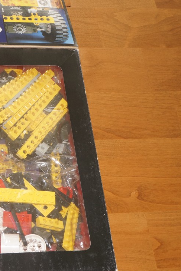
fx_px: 475
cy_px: 146
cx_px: -49
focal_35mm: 63
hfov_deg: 19.9
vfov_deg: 31.9
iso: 400
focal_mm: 24
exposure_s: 1/60
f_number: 8
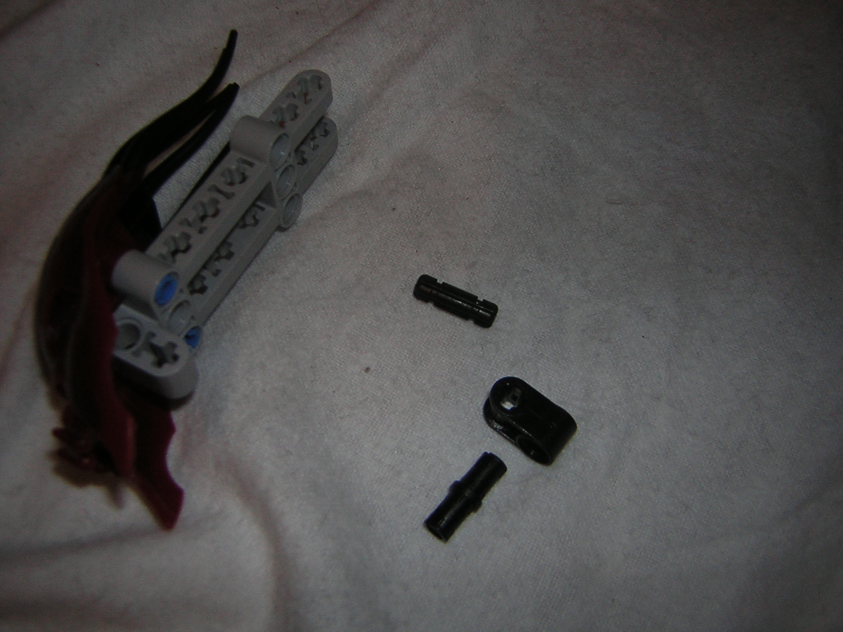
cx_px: 422
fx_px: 877
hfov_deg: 51.4
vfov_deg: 39.7
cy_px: 316
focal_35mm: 36
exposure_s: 1/60.1
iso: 50
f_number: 2.6
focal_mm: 4.7
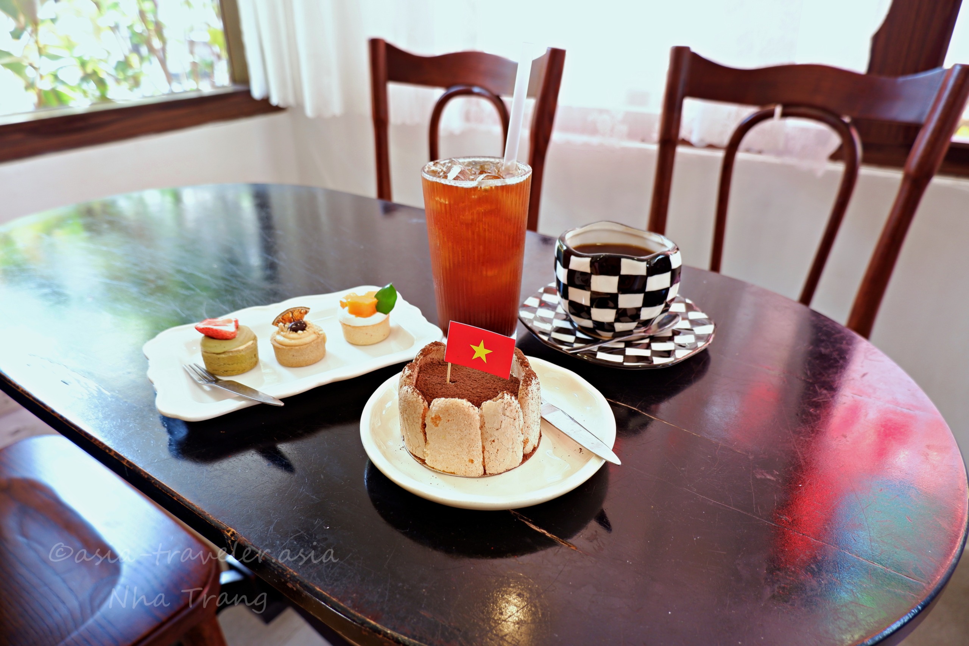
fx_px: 619
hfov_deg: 76.1
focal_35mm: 23
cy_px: 323
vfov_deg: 55.1
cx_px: 484
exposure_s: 1/26
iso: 200
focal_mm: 15
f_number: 3.5
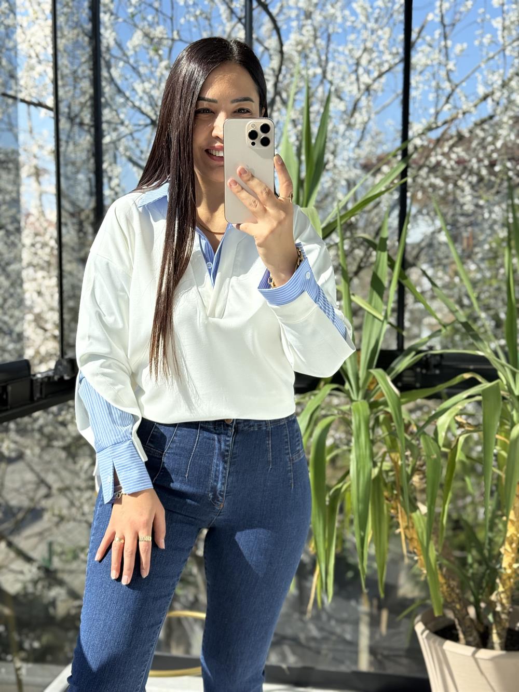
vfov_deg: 39.7
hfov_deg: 30.3
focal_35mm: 48
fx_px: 959
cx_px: 260
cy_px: 346
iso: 64
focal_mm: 6.76
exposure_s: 1/1377
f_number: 1.78
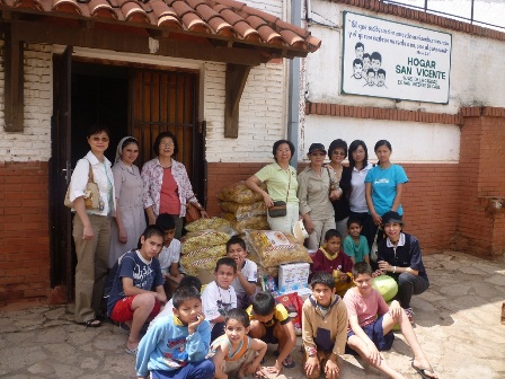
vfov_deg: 48.2
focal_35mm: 29
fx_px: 423
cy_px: 190
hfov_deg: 61.7
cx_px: 252
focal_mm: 5.2
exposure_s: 1/500
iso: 80
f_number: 3.3
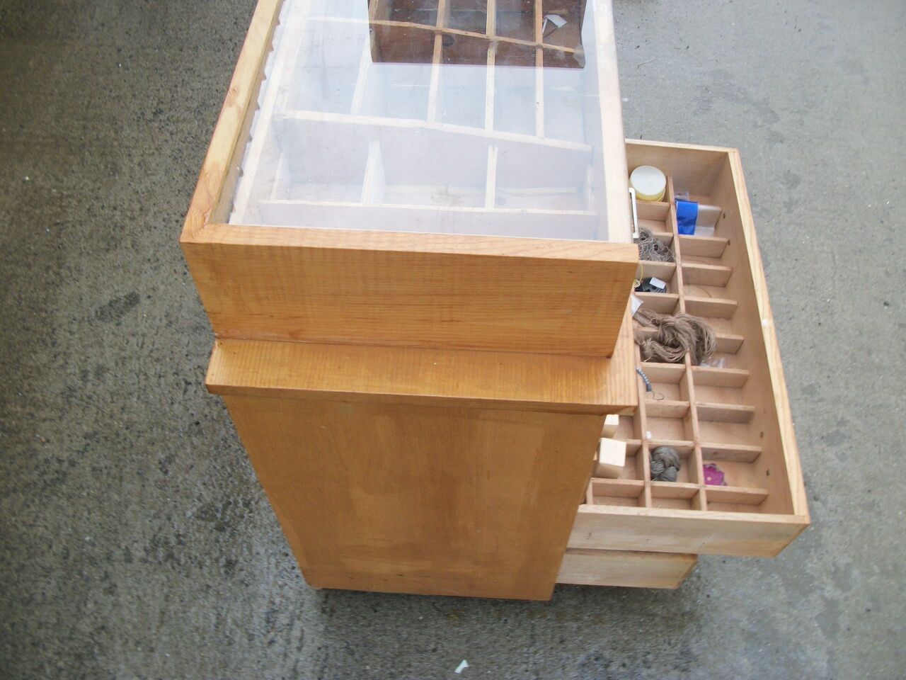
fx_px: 838
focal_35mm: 32
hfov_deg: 56.8
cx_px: 453
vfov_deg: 44.2
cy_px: 340
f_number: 8.8
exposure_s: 1/50
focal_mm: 5.7
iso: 80
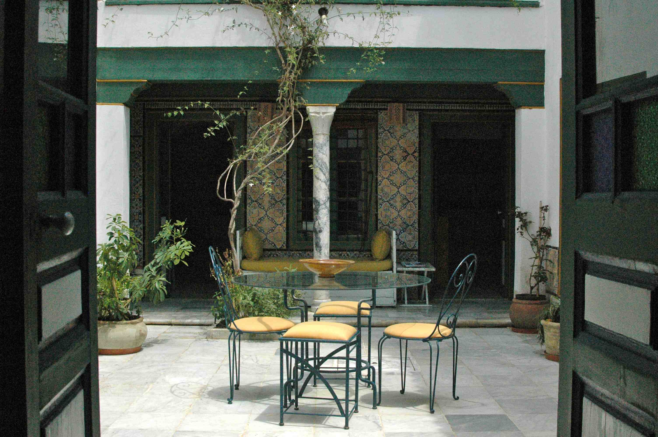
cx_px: 329
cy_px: 218
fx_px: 767
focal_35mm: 42
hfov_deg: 46.4
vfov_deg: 31.8
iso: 1600
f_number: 7.1
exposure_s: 1/2500
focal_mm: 28
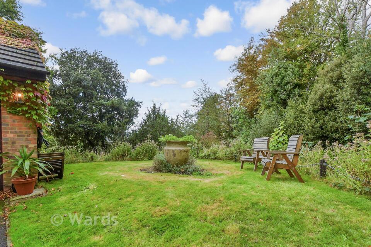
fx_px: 165
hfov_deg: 96.7
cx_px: 179
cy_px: 129
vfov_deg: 73.7
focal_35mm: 16
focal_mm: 10
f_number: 8
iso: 250
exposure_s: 1/250
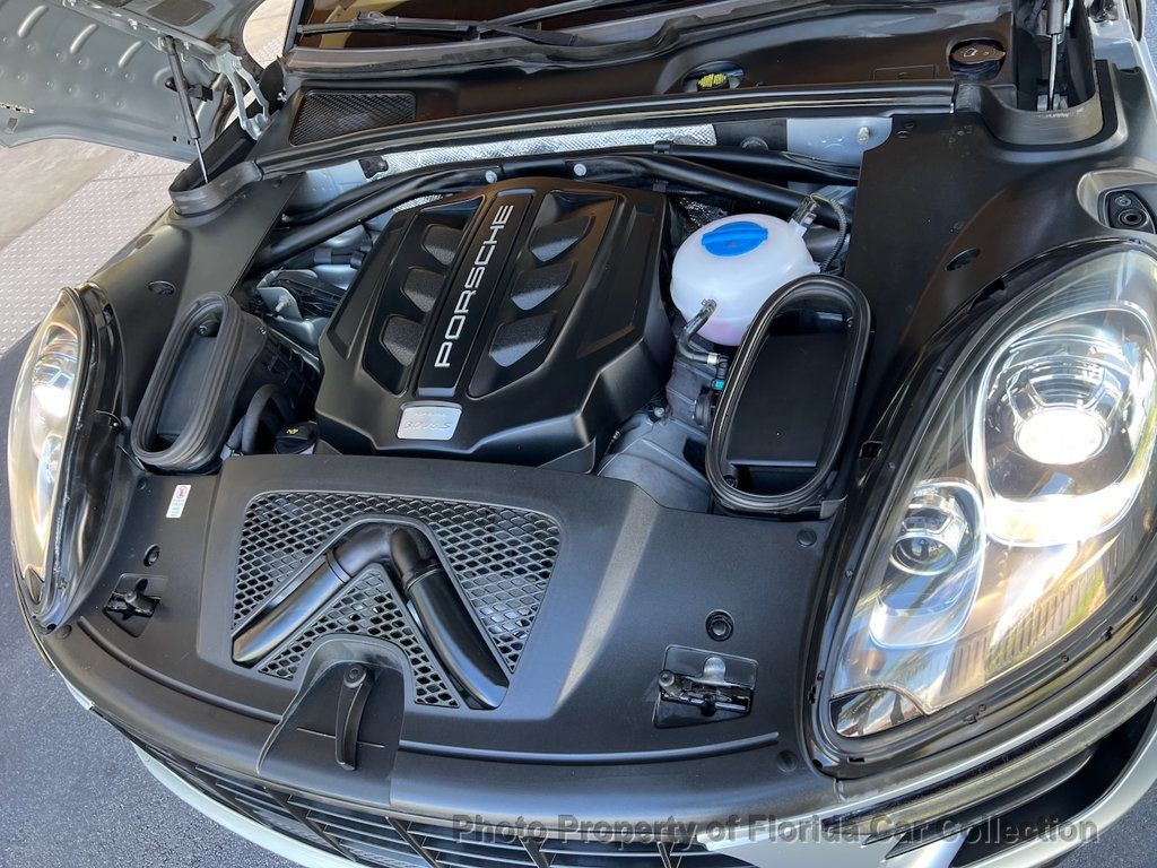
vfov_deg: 53.1
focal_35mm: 26
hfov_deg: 67.3
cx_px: 578
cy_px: 434
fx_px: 869
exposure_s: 1/121
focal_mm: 5.7
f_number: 1.5
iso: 80
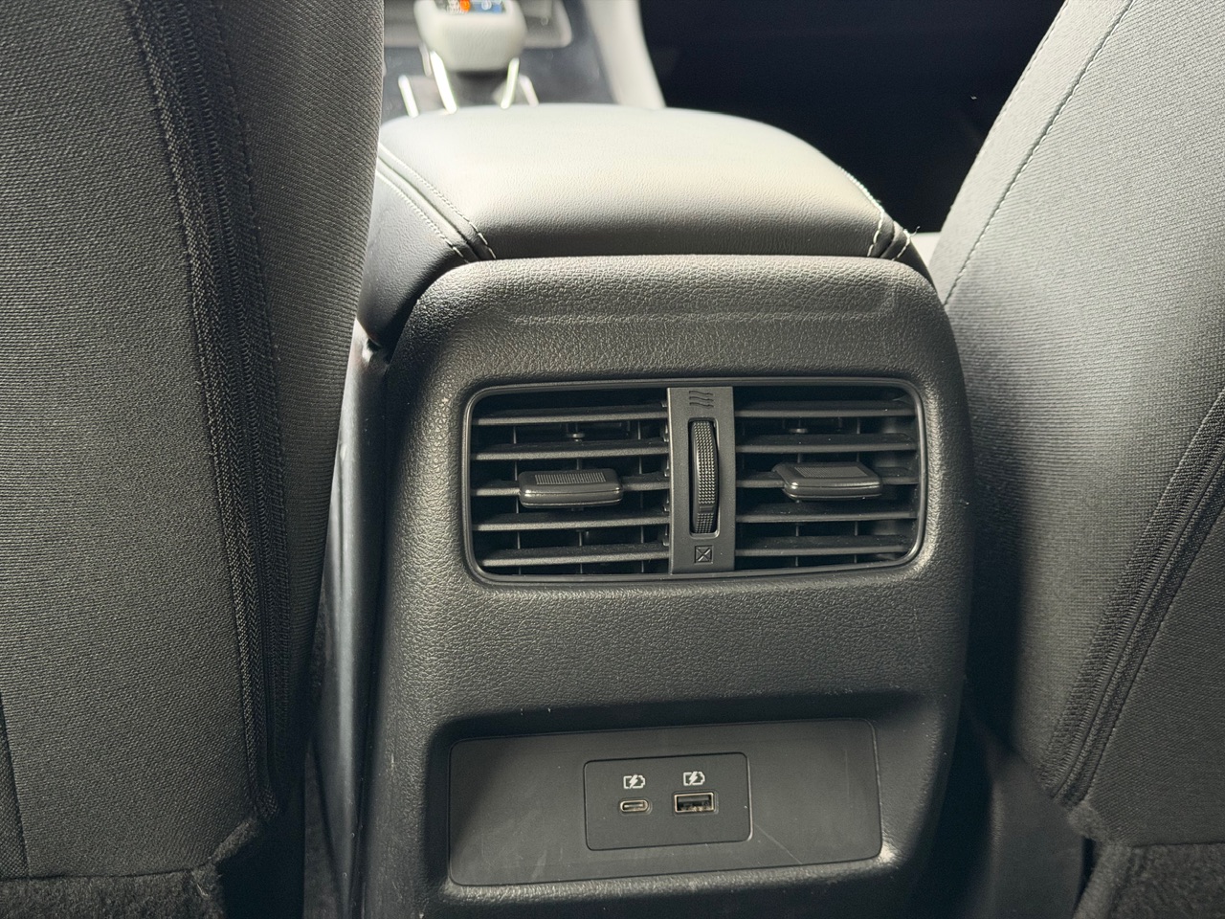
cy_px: 460
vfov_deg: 30.3
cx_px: 612
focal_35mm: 48
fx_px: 1699
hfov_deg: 39.7
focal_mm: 6.76
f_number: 1.78
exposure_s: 1/25
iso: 640
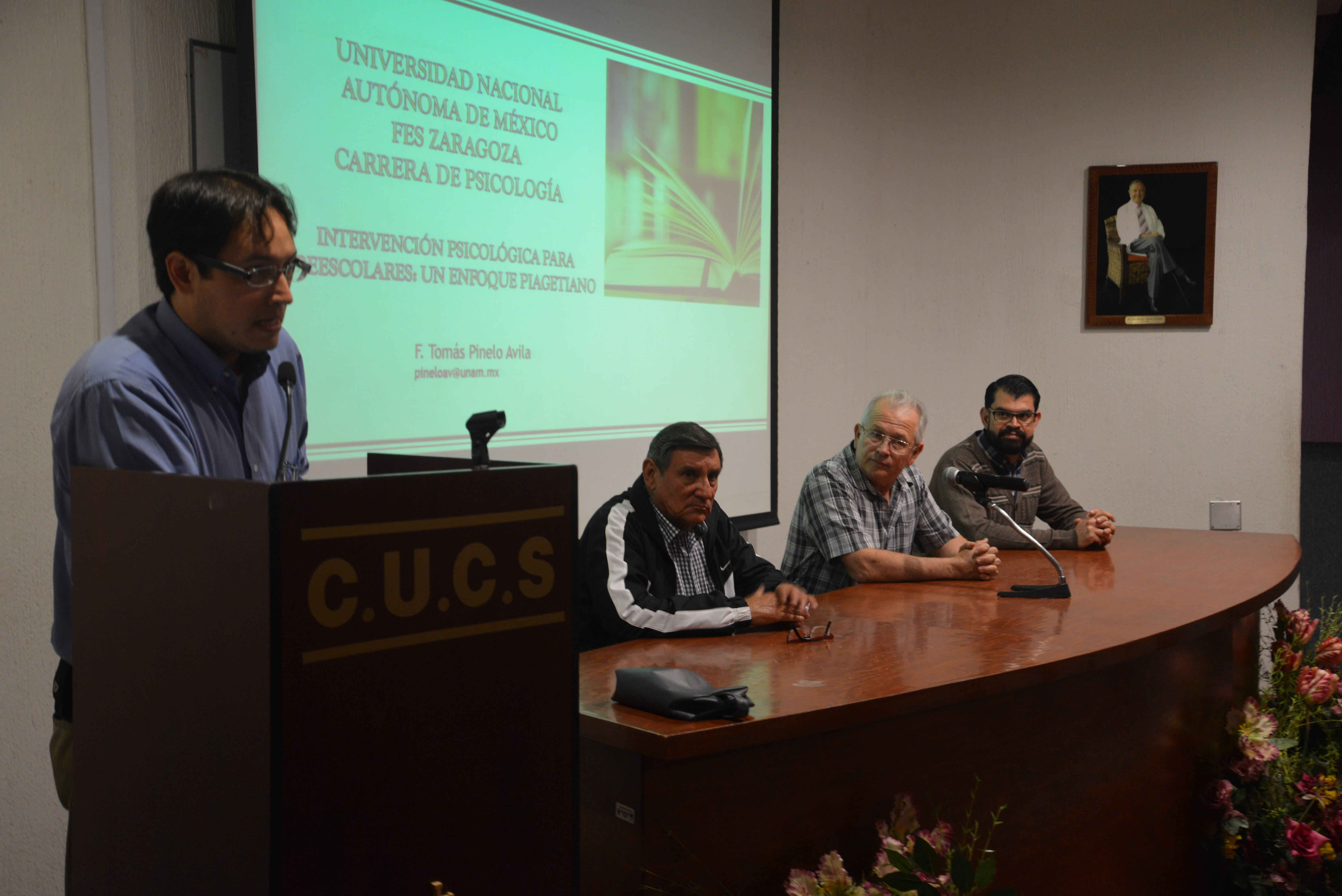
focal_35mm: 46
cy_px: 448
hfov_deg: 42.7
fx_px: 1715
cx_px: 671
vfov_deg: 29.3
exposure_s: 1/20
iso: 1600
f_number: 4.2
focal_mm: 46
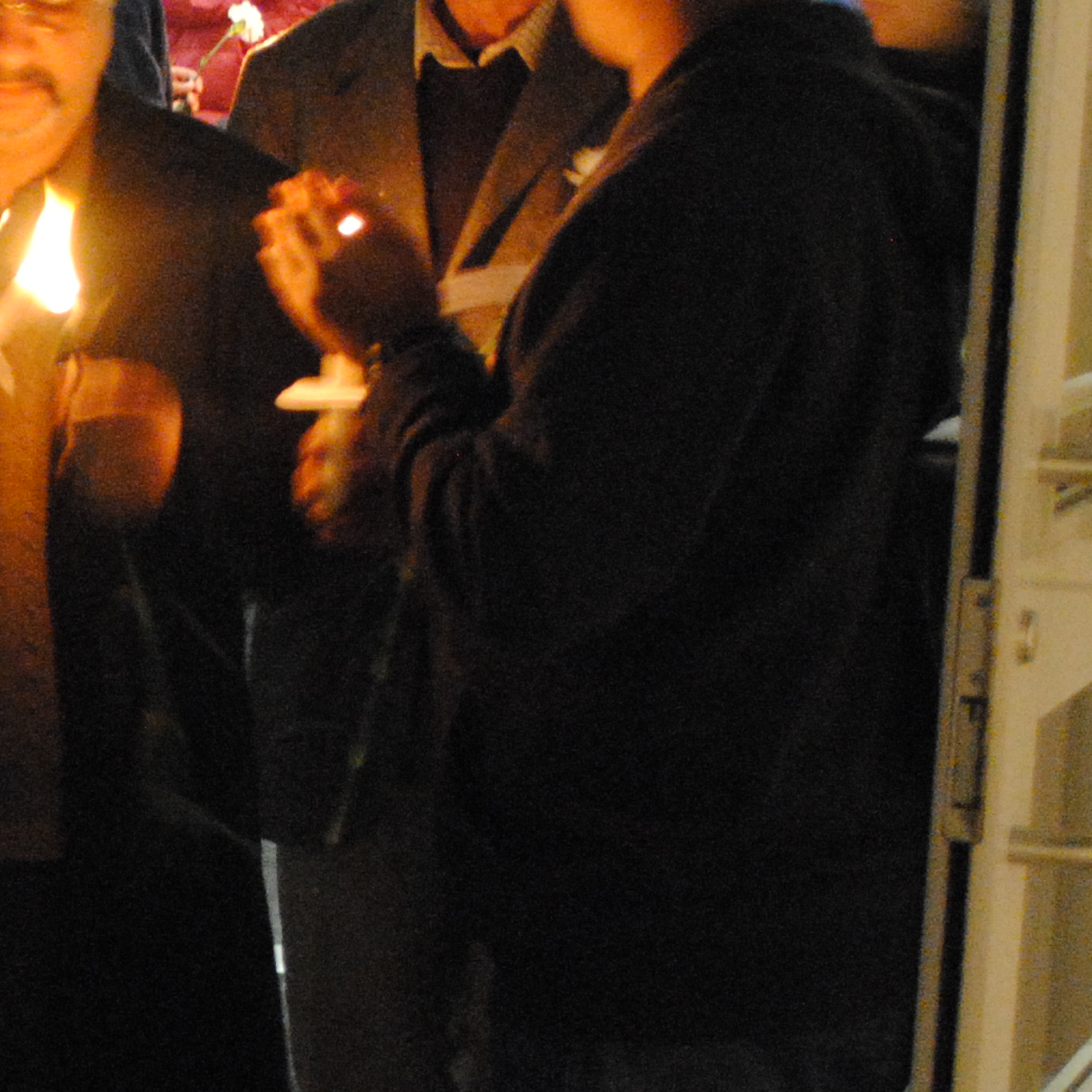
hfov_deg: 12.5
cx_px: -262
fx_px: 4854
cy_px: 708
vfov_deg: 12.8
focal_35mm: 136
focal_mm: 28
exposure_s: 1/6
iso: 1600
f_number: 4.5
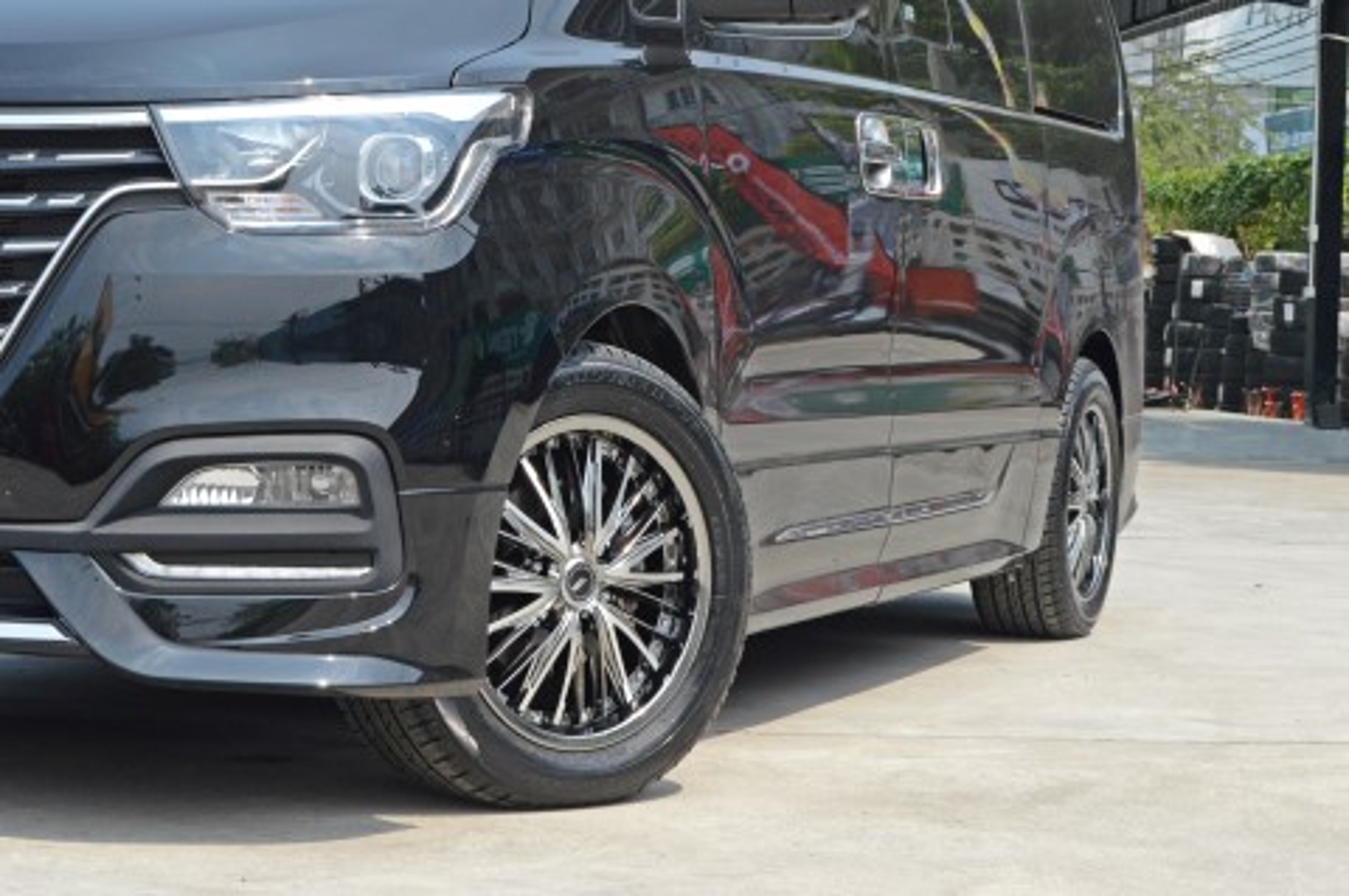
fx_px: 3088
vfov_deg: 16.5
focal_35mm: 82
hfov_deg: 24.6
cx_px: 674
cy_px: 448
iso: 1600
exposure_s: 1/800
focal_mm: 55
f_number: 14
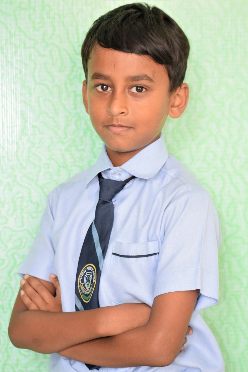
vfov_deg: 19.5
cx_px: 124
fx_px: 1085
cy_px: 186
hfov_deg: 13.0
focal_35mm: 105
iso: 640
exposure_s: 1/60
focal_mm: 70
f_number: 4.5
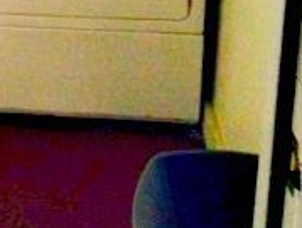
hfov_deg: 17.1
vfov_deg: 12.9
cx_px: -111
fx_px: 935
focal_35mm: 107
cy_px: -154
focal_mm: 4.12
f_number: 2.2
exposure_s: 1/30
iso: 250
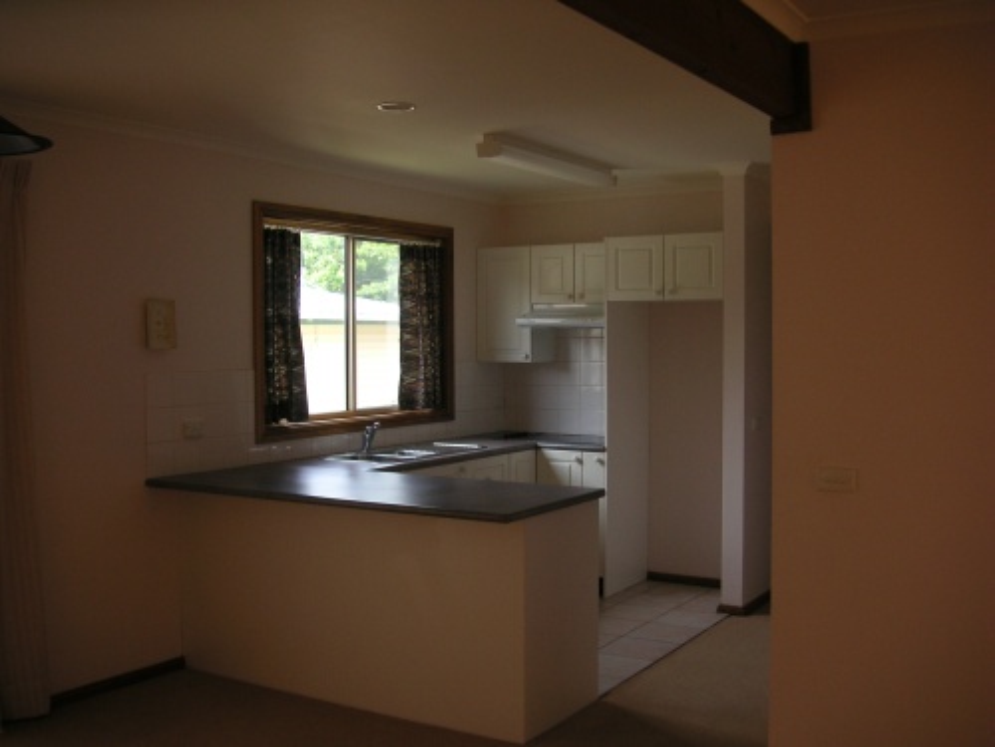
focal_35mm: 37
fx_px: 1064
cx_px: 498
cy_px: 374
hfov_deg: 50.1
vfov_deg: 38.7
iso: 50
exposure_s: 1/90
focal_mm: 6.1
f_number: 2.8
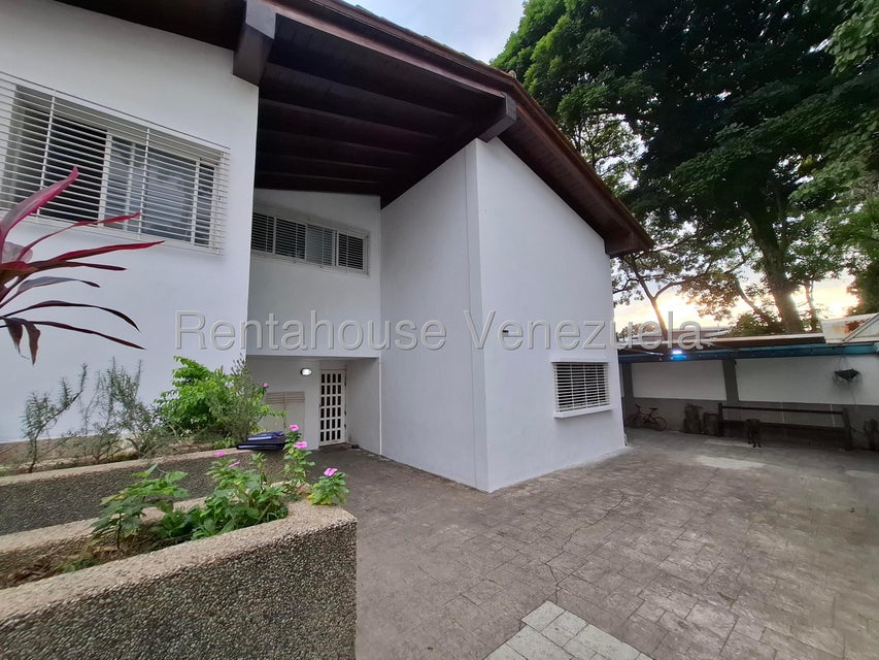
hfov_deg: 106.2
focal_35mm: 13
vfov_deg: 89.9
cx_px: 440
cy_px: 330
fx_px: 330
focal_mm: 1.74
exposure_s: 1/120
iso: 40
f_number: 2.2
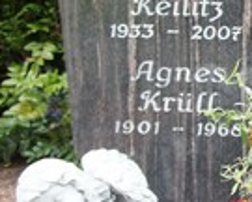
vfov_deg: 13.8
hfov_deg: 15.8
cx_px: 386
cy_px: 9
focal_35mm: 111
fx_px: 825
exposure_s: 1/250
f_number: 4.5
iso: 800
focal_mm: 23
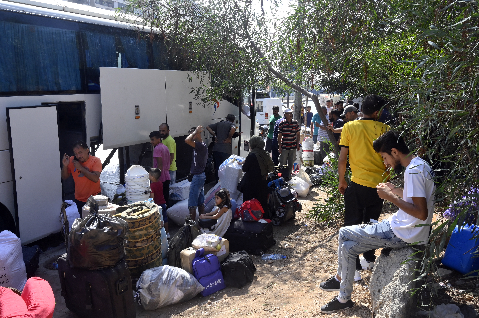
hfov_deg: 59.5
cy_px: 159
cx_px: 240
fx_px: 419
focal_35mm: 32
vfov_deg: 41.7
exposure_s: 1/200
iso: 800
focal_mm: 31.5
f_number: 16
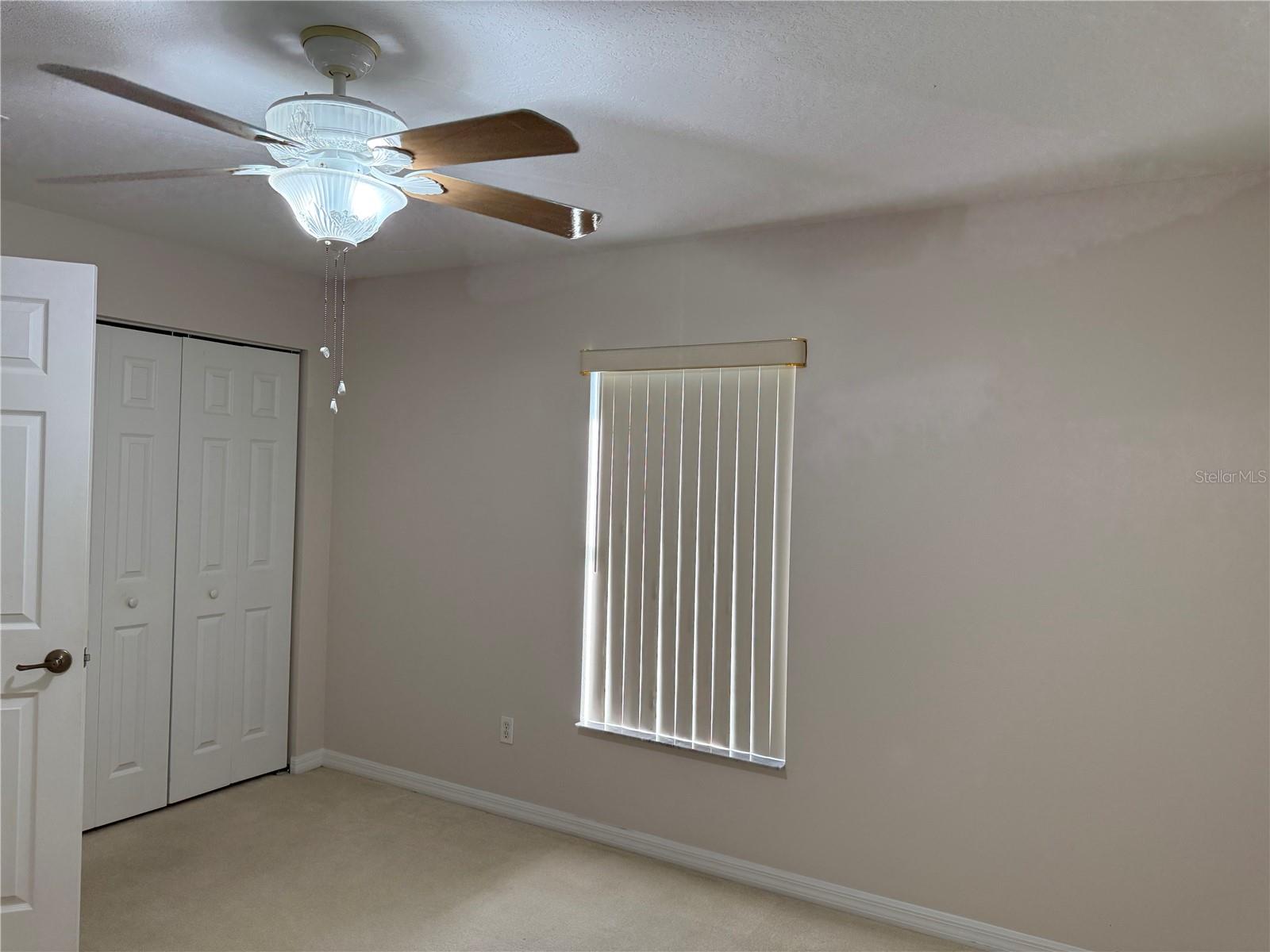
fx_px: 881
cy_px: 476
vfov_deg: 56.8
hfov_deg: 71.6
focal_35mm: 24
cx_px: 635
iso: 200
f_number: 1.78
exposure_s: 1/196
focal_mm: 6.76
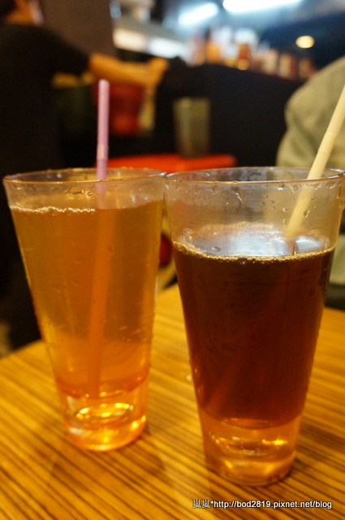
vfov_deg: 62.0
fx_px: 432
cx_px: 172
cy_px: 260
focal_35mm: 30
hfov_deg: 43.5
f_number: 4
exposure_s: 1/60
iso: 3200
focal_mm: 20
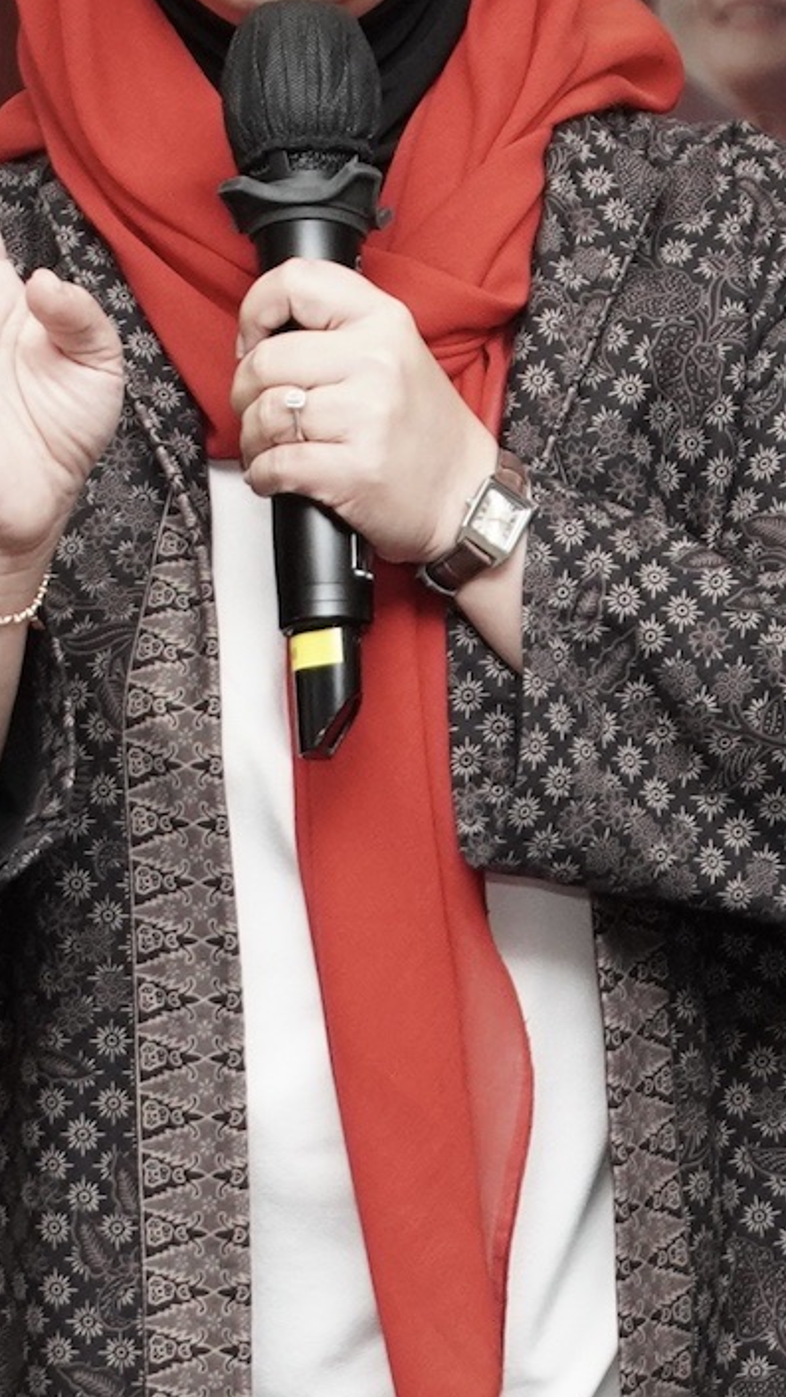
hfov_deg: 14.1
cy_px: 258
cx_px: 321
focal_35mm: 86
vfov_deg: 24.3
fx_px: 3187
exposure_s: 1/200
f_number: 2.8
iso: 800
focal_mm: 29
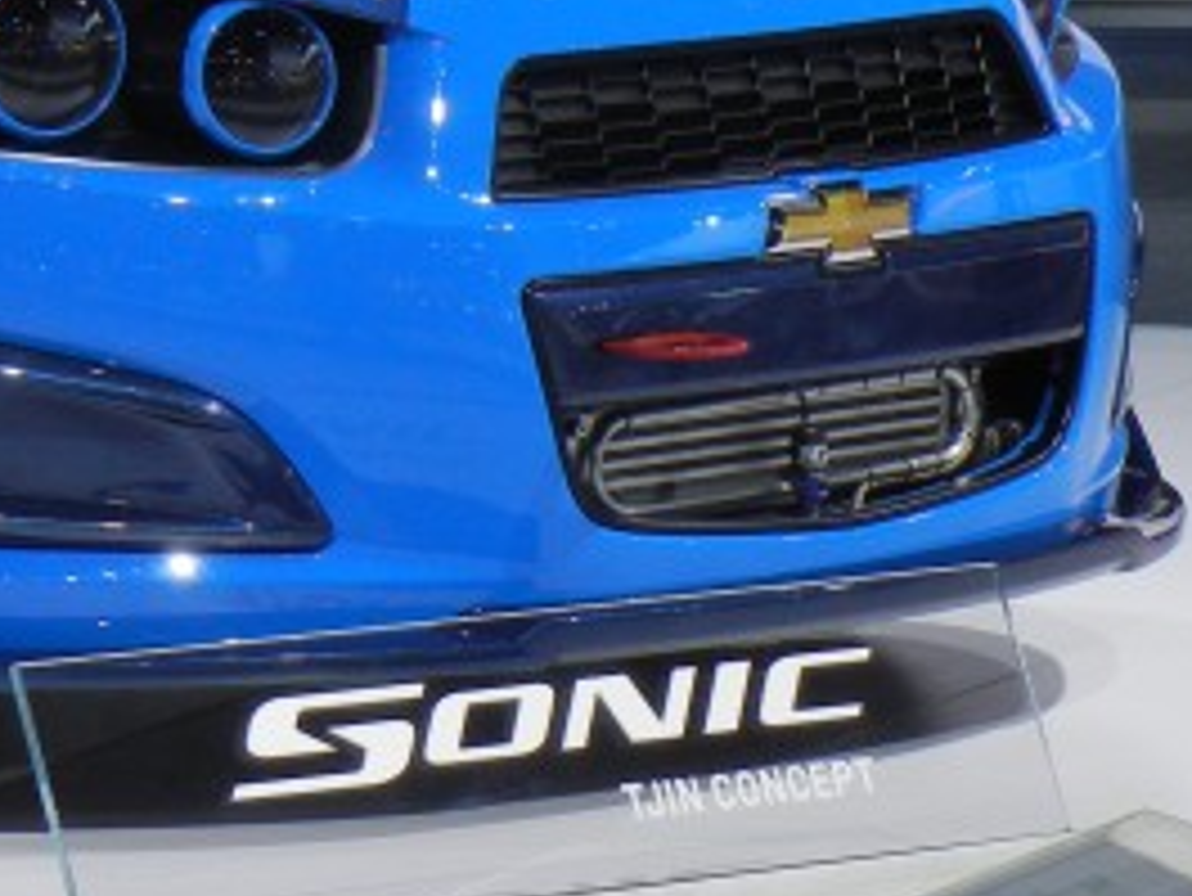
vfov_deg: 4.8
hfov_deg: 6.4
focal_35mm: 308
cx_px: -117
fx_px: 10611
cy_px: 36
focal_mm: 18.3
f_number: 4.5
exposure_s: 1/60
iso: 223
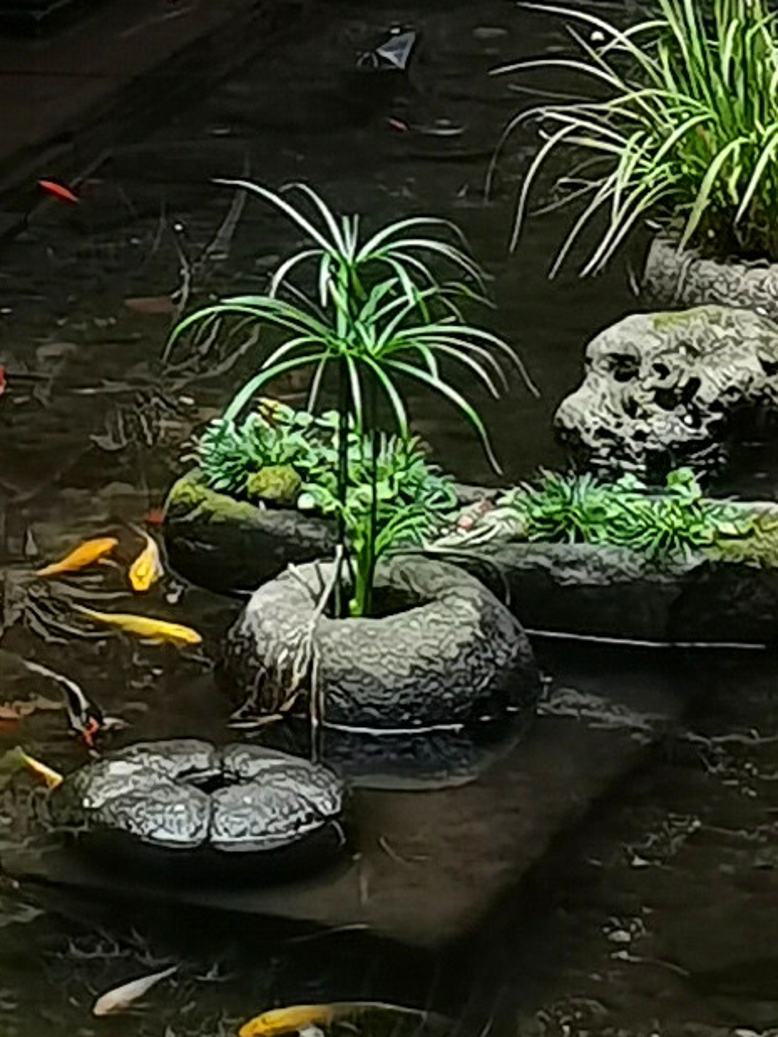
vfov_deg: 8.8
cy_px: -1259
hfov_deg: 7.0
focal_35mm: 208
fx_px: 6233
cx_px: -386
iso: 160
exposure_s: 1/100
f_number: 1.8
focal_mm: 5.58
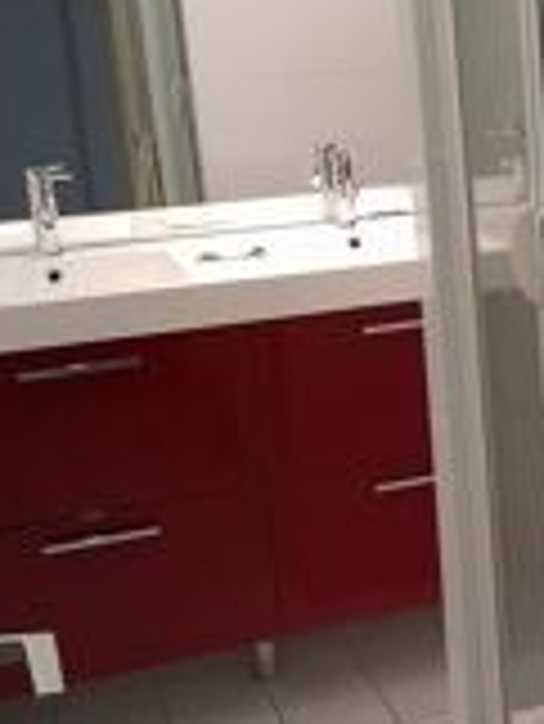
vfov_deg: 28.1
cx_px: 670
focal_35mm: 69
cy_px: 335
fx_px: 1444
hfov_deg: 19.9
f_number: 1.8
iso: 400
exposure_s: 1/50
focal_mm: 3.98
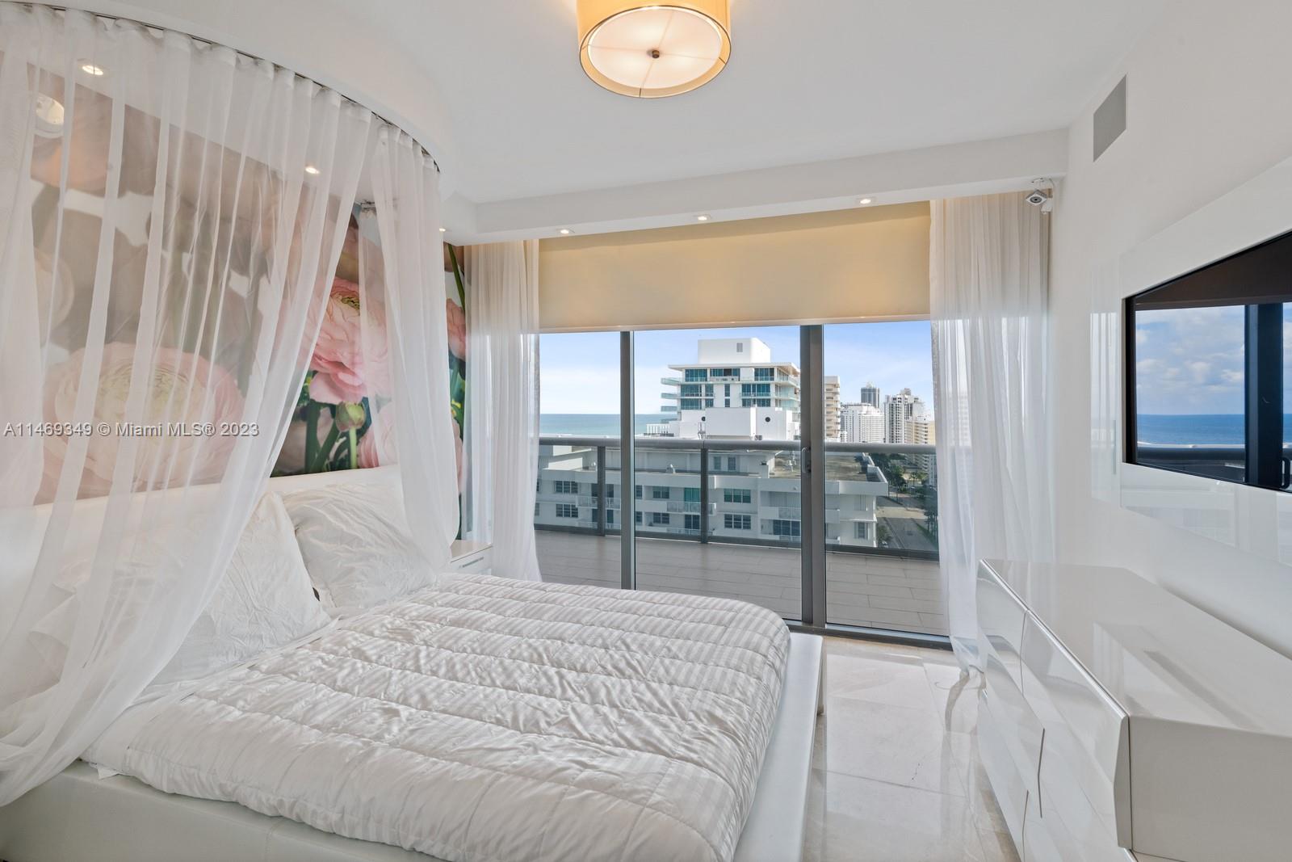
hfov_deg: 96.7
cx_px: 646
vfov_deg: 73.8
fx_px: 574
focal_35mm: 16
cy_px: 431
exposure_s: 1/30
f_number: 11
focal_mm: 16
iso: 400
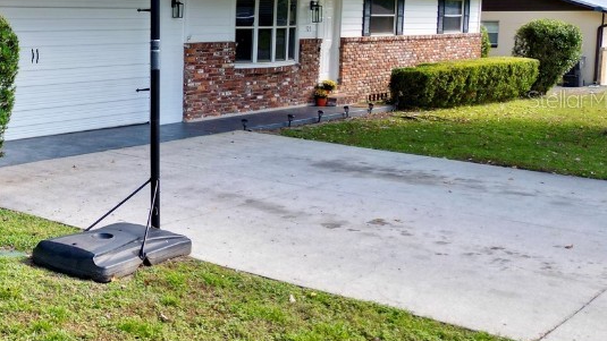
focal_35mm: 50
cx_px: 53
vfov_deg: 23.8
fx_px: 805
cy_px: 99
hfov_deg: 38.3
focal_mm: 6.72
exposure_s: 1/800
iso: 130
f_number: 1.7
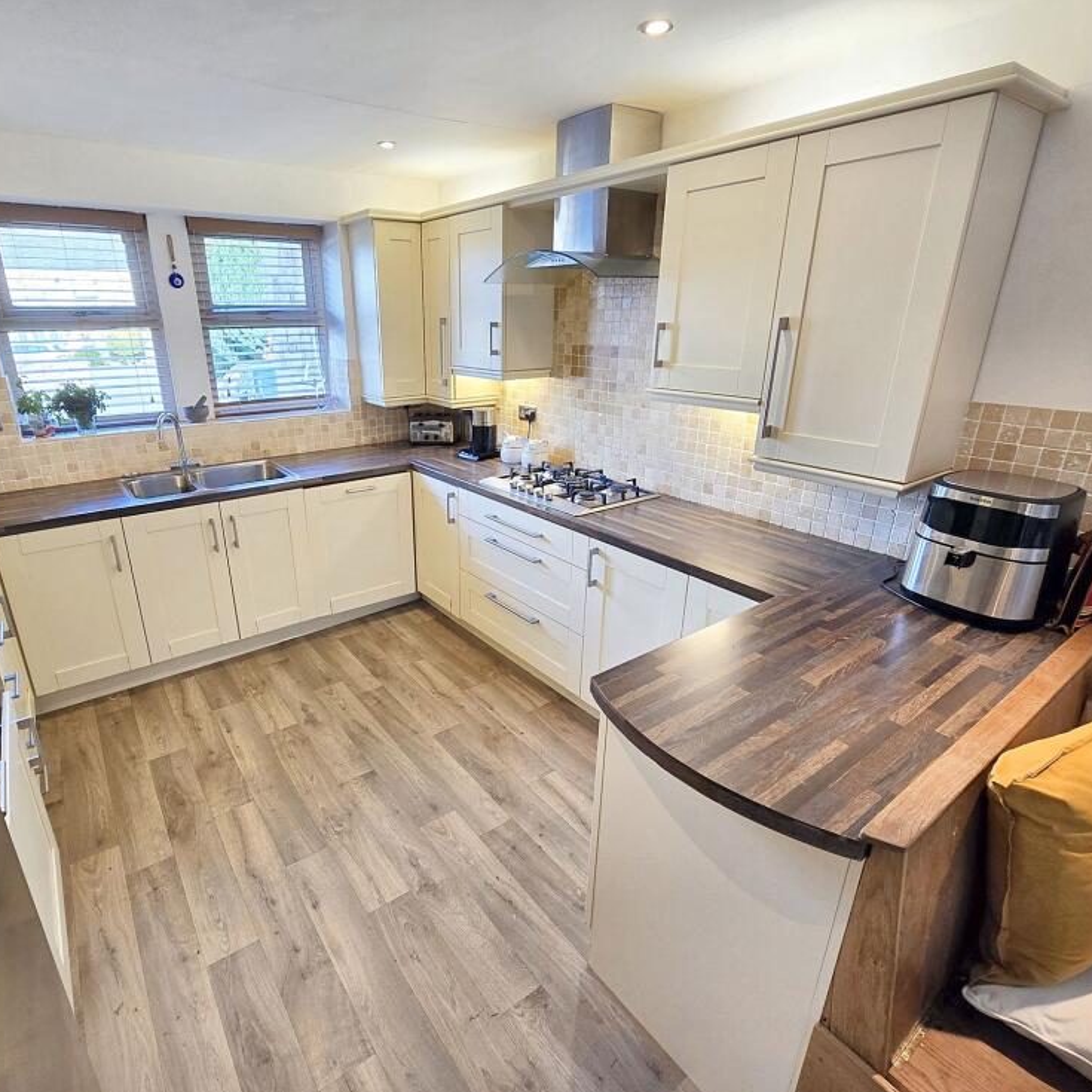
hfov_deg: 87.0
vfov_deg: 87.4
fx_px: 571
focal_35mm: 16
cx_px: 480
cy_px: 544
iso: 100
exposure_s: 1/50
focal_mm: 2.2
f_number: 2.2
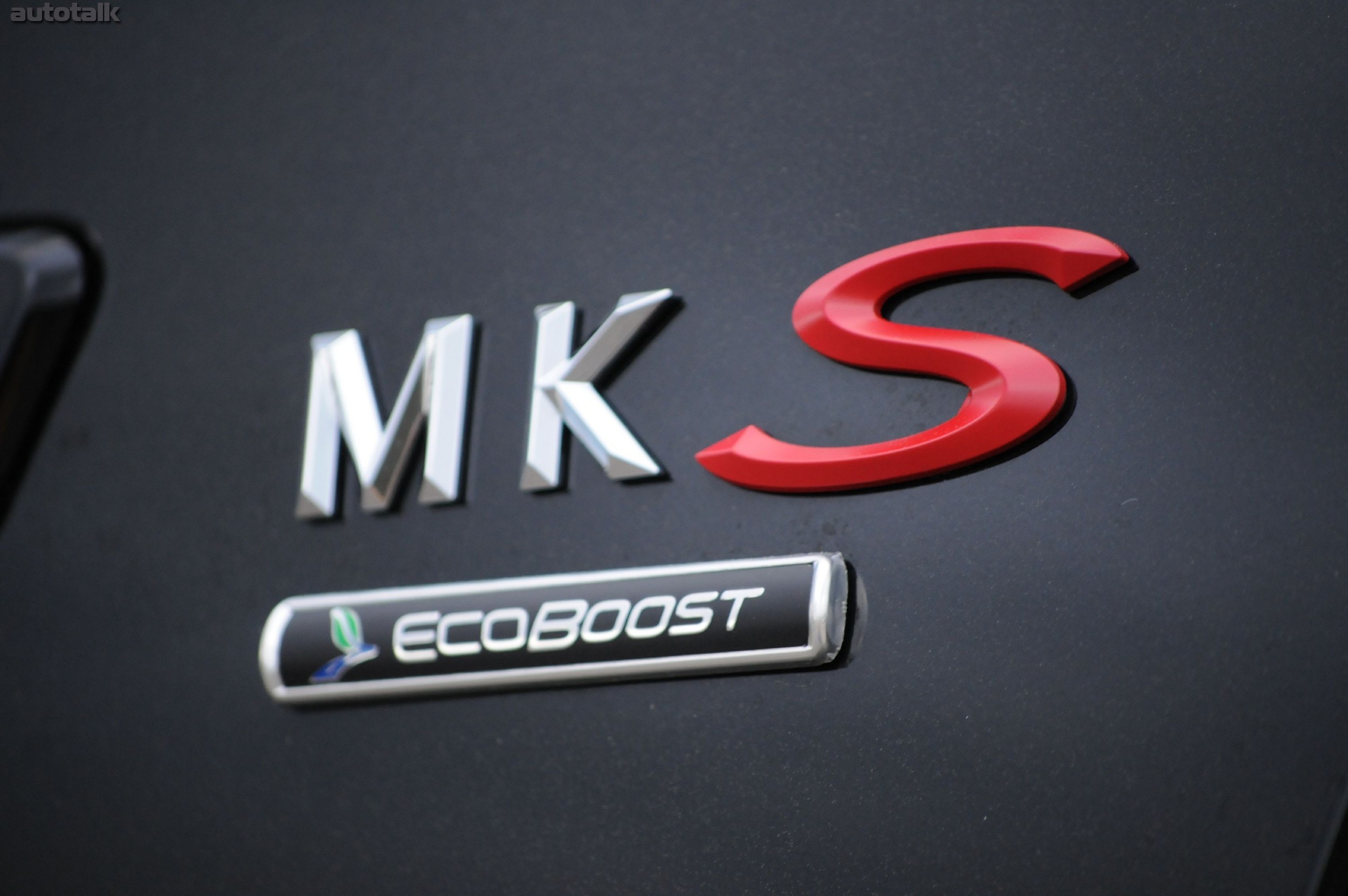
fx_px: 7574
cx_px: 674
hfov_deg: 10.2
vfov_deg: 6.8
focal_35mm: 202
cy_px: 448
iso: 1000
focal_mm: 135
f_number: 5
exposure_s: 1/100
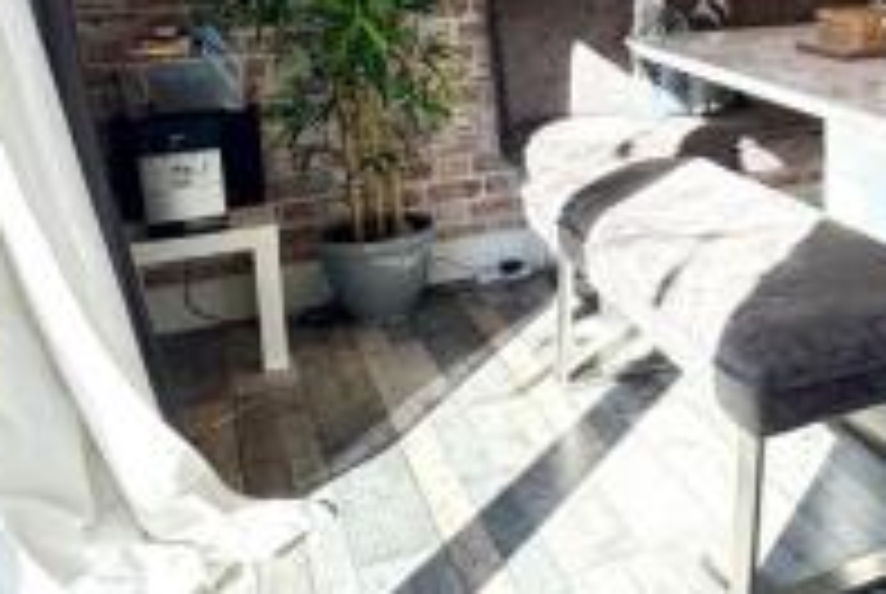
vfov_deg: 30.1
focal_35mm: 43
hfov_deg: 41.5
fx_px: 1060
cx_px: 812
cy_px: 74
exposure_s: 1/193
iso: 64
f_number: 2.2
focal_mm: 2.22
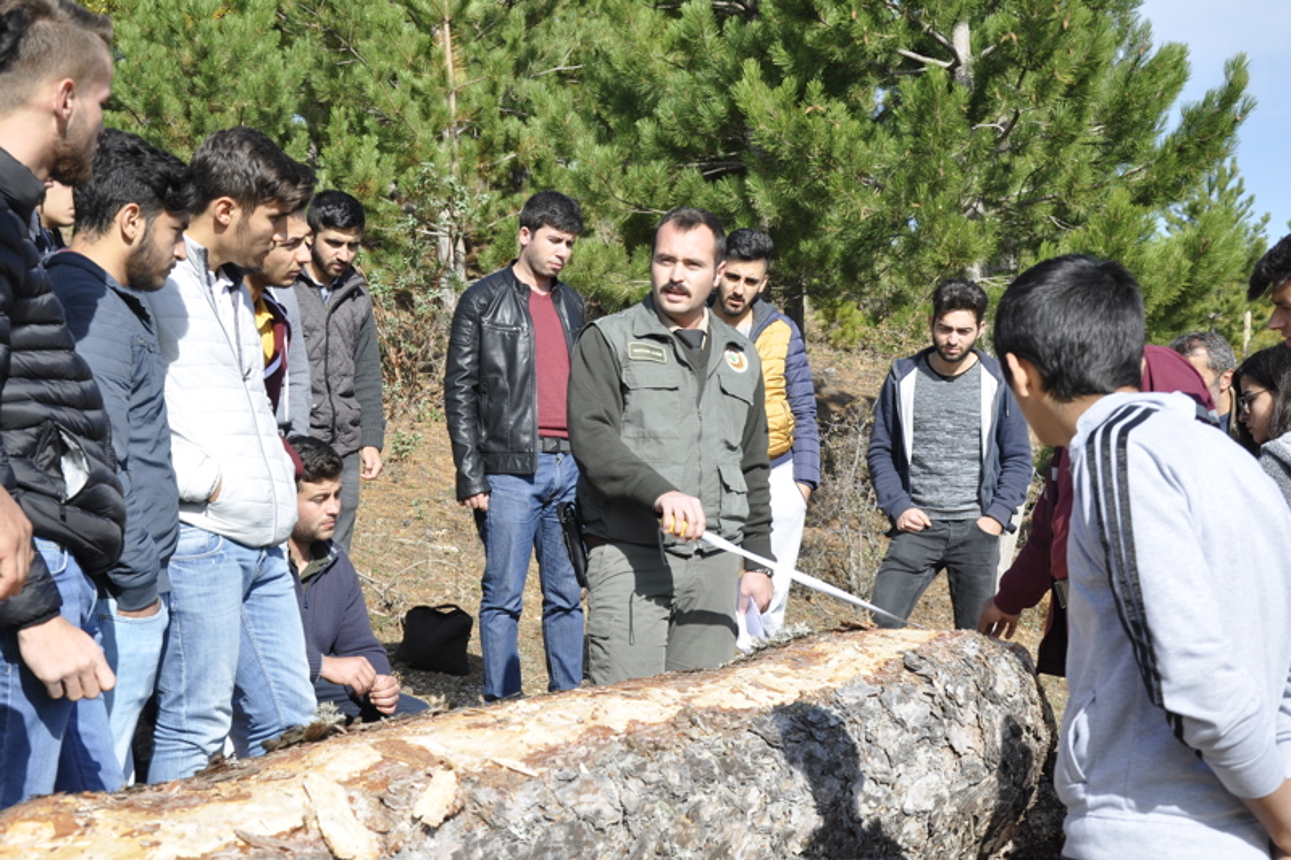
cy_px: 430
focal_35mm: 57
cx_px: 646
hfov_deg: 35.1
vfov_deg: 23.8
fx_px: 2044
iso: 200
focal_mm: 38
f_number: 9
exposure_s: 1/320
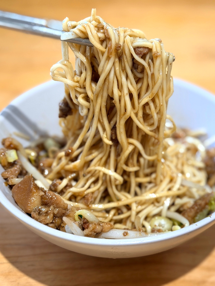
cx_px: 108
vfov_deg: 39.7
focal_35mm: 48
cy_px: 143
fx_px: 398
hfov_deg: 30.3
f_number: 1.78
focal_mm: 6.76
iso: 50
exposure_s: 1/60
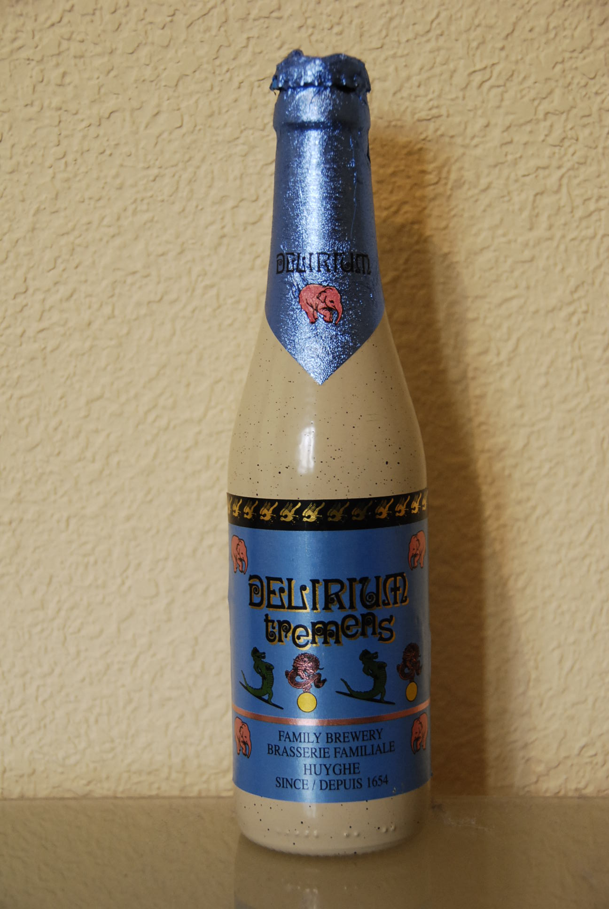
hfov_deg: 19.0
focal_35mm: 72
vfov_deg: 28.0
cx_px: 304
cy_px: 454
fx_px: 1822
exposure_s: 1/30
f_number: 4.8
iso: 640
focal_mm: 48
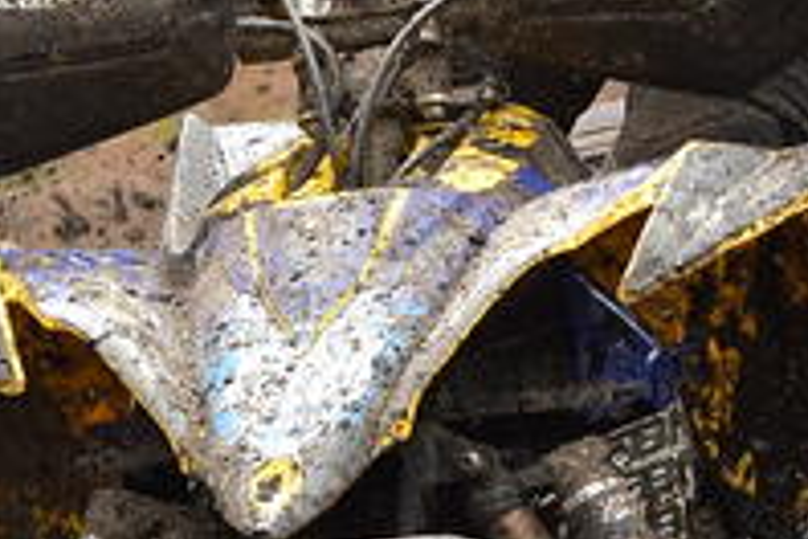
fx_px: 23979
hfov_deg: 1.9
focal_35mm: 1068
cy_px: 139
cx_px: 777
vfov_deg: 1.3
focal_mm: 145
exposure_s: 1/1000
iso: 640
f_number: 4.5
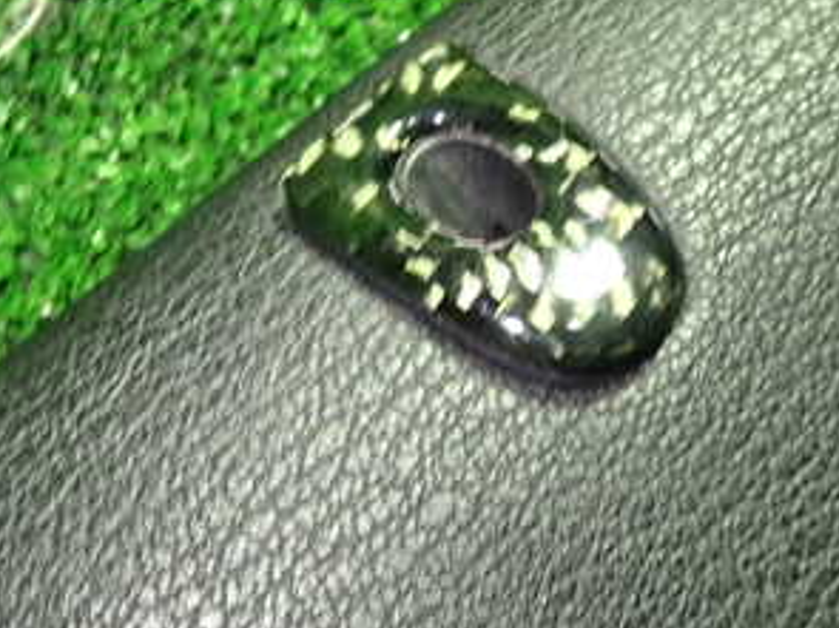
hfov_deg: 31.6
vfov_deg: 24.0
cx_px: 520
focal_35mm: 61
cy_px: 256
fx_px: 1478
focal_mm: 5.4
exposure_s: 1/30
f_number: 2.3
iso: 250
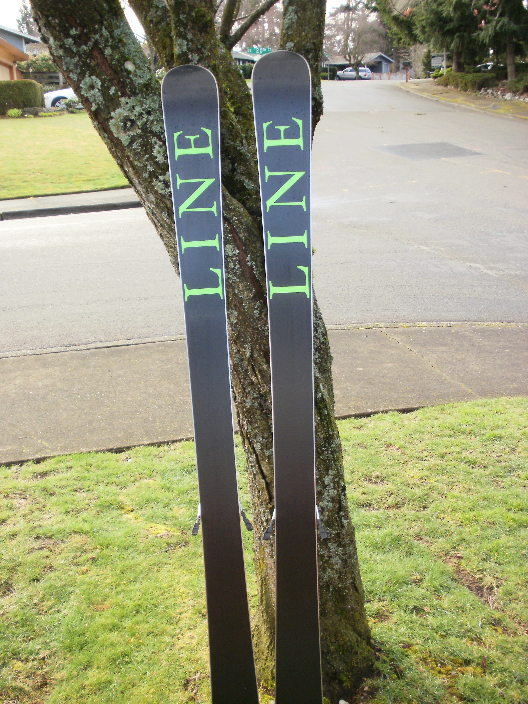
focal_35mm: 36
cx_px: 264
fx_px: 732
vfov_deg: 51.4
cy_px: 352
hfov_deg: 39.7
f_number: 3.5
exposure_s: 1/125
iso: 100
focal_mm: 6.3
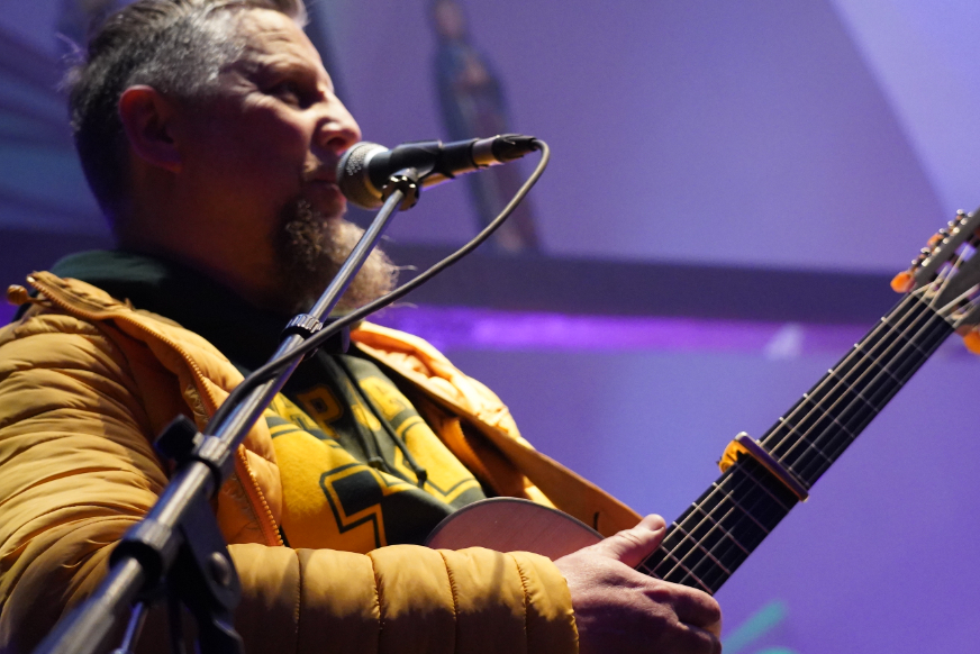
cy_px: 293
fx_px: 2069
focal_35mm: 76
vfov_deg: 18.0
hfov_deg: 26.6
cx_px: 539
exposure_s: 1/160
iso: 6400
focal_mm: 51
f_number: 4
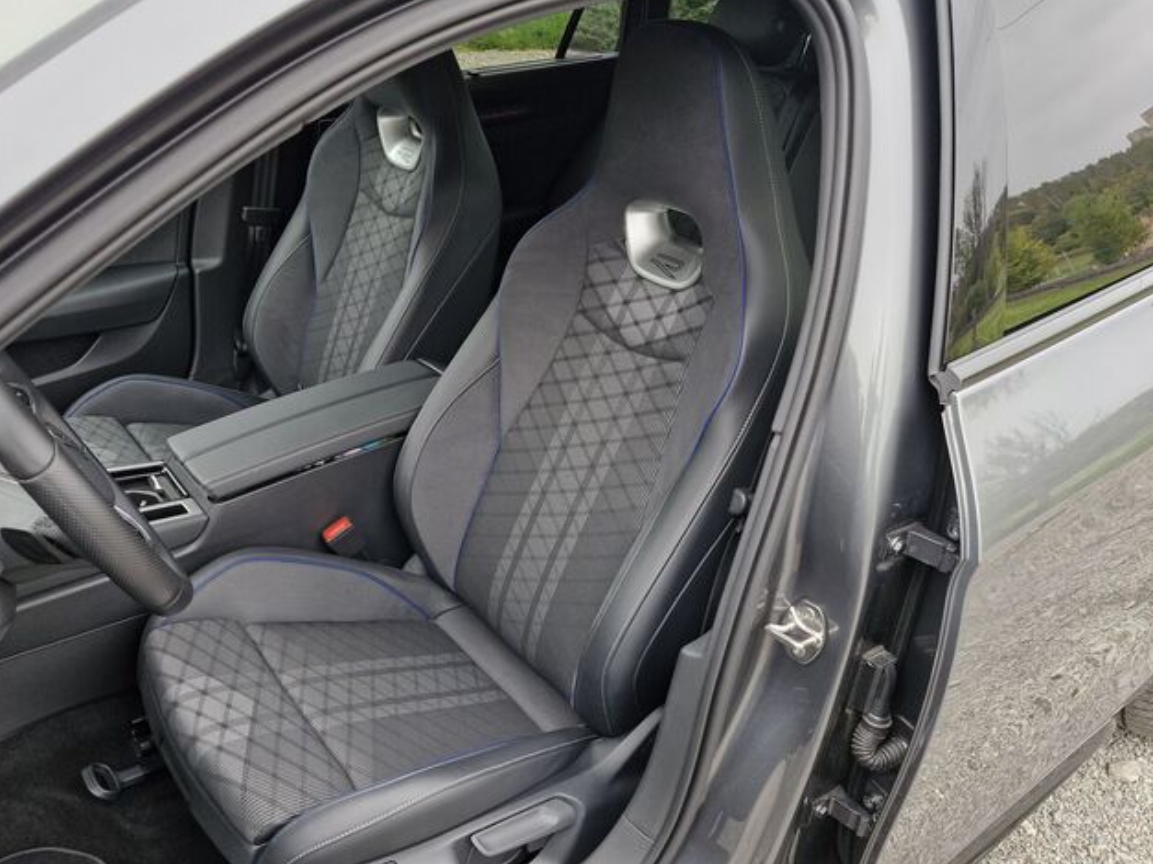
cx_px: 487
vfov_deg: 51.2
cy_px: 491
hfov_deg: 65.0
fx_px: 899
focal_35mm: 27
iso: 160
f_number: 1.8
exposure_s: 1/180
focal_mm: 5.54
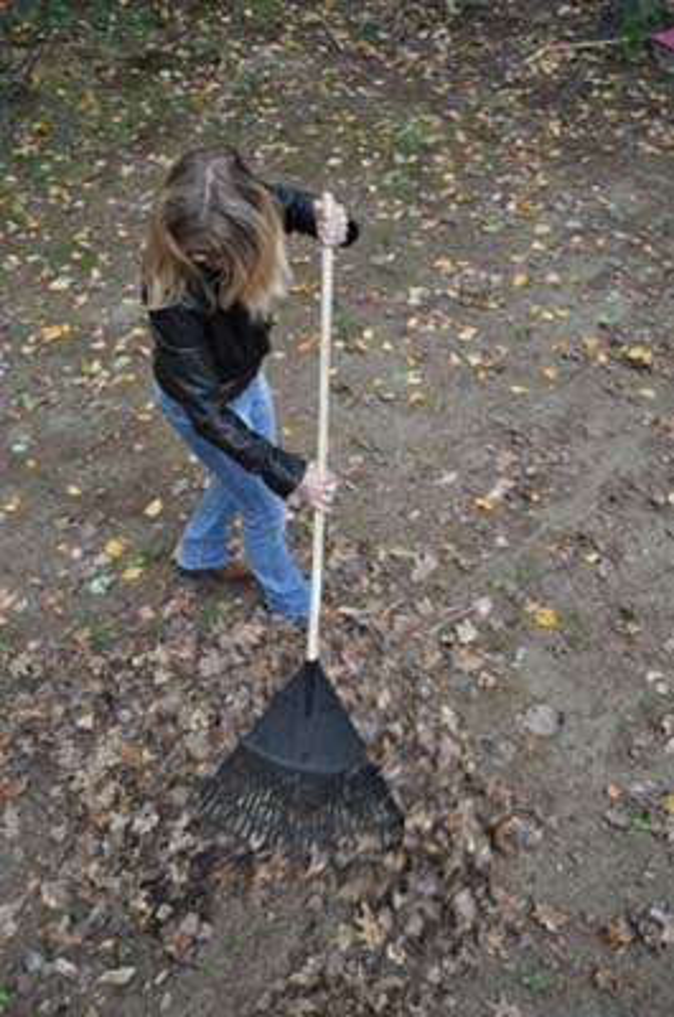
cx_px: 337
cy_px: 508
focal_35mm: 30
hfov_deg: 43.4
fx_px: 846
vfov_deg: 62.0
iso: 400
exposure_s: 1/60
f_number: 3.8
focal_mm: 20
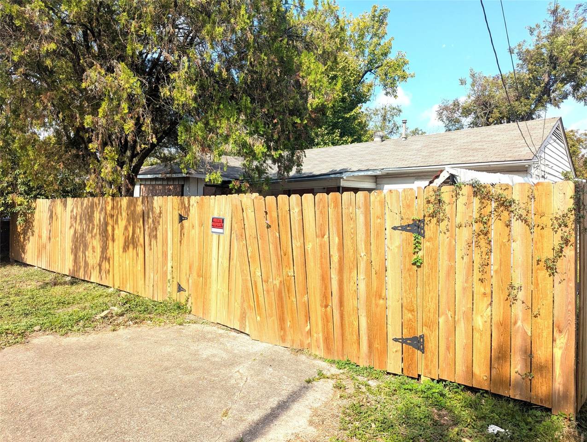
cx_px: 294
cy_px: 221
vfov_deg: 56.9
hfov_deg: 71.5
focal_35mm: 24
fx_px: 408
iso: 48
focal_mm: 6.81
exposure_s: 1/2096
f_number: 1.85
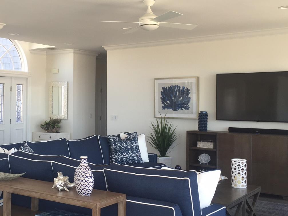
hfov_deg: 40.4
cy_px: 98
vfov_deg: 30.9
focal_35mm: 47
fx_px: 391
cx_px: 128
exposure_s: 1/60
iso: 32
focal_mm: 4.15
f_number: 2.2
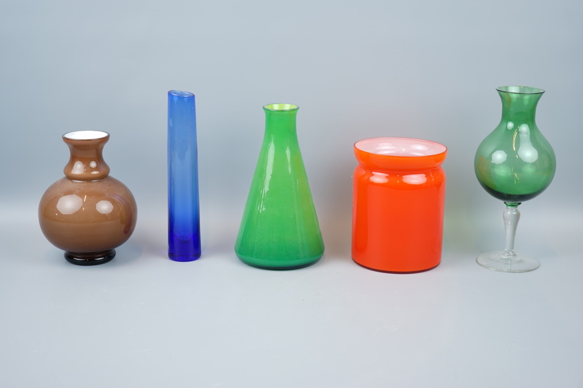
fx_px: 907
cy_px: 194
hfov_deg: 35.6
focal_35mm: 56
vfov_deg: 24.2
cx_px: 292
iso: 50
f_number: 5
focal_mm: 56
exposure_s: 1/15
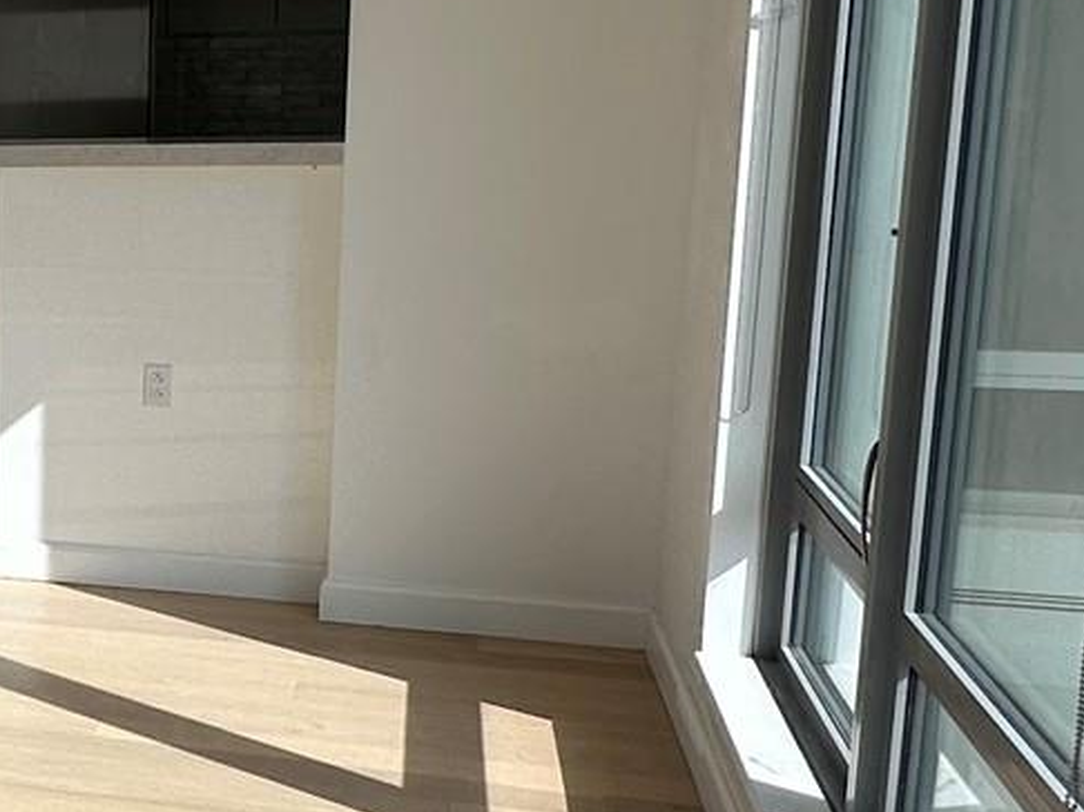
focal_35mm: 59
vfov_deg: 24.8
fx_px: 1847
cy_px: 393
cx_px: -379
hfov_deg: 26.8
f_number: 2.2
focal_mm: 2.22
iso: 50
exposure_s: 1/1689
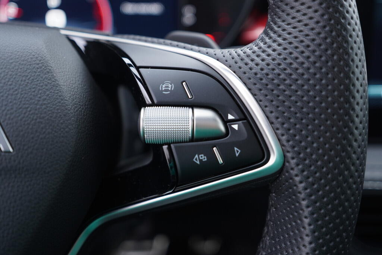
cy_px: 128
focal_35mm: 36
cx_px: 191
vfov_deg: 36.9
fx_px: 382
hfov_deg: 53.1
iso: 250
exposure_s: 1/40
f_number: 2.8
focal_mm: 24
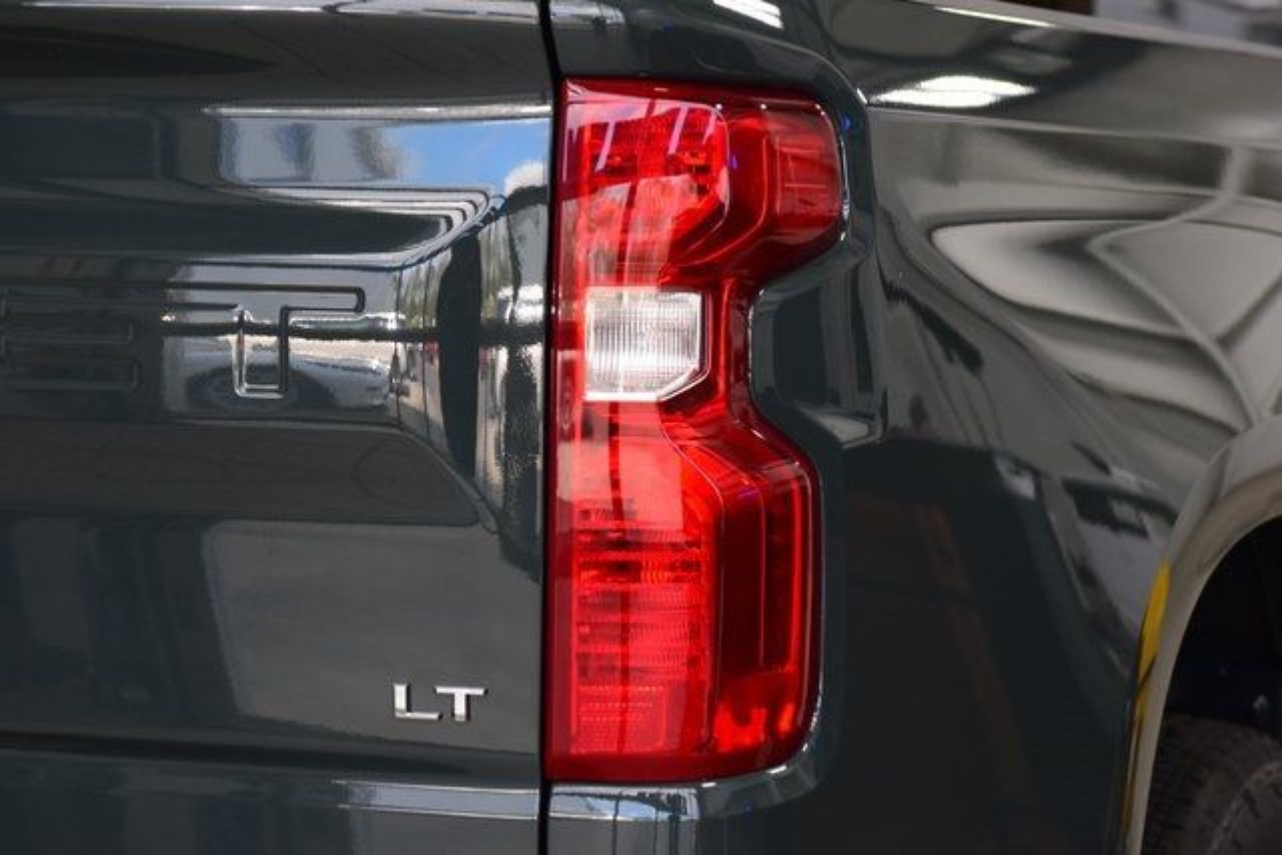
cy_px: 428
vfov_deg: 13.0
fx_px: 3740
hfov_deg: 19.5
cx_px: 641
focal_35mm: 105
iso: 1600
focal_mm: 70
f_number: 5
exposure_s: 1/125
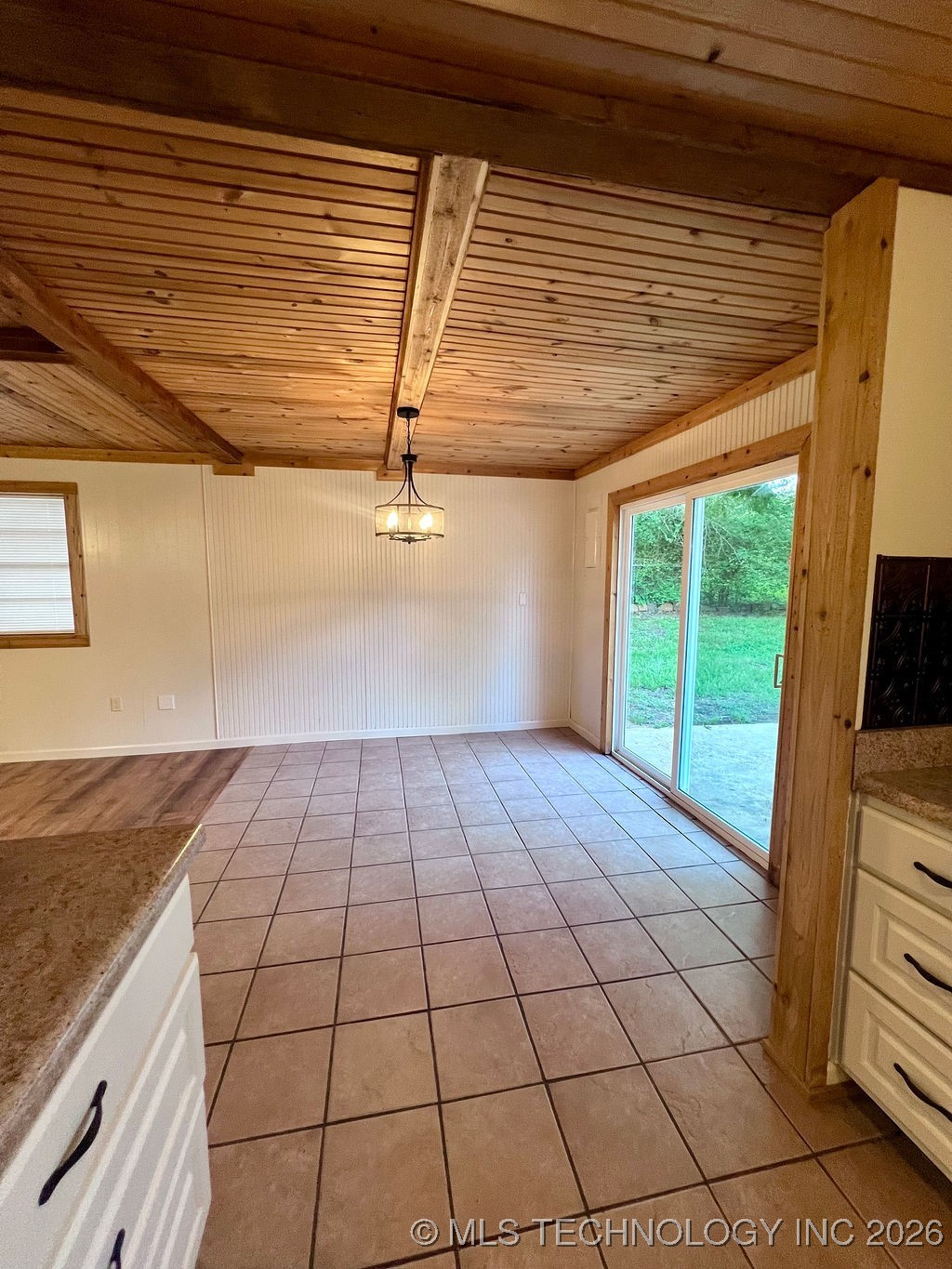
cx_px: 476
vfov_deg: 106.2
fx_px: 477
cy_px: 634
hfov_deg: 89.9
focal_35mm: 13
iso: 160
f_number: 1.8
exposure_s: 1/60
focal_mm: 1.57
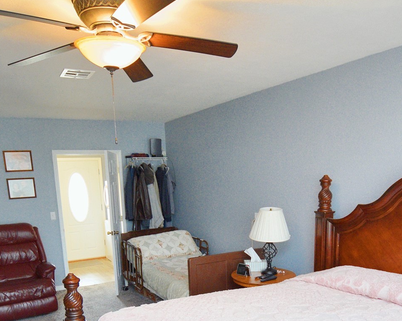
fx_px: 357
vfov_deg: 45.9
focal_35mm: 30
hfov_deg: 58.8
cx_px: 202
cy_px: 259
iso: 1250
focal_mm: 10
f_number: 3.5
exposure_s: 1/60
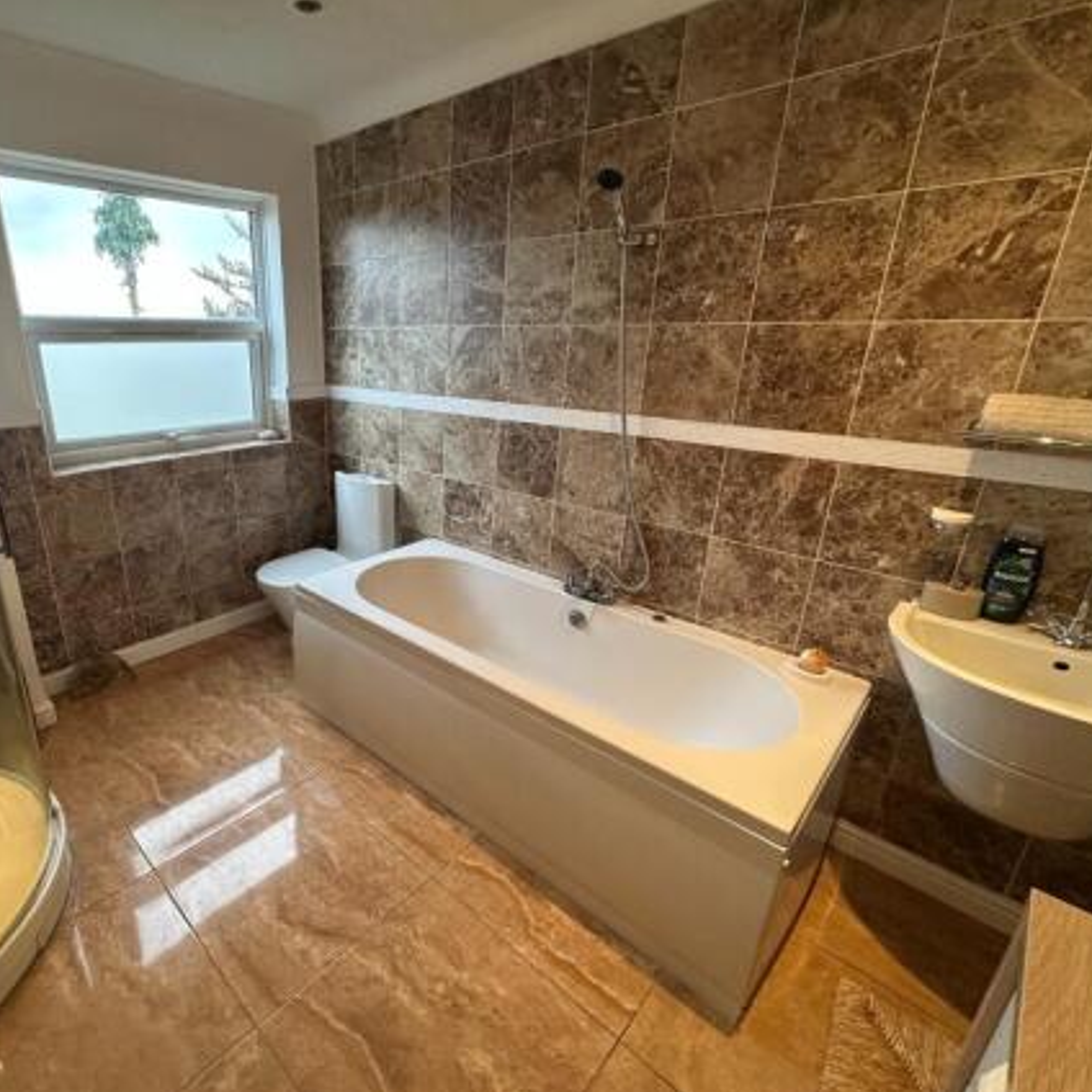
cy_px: 540
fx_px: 607
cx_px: 395
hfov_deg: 82.0
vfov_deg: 84.0
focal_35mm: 17
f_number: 2.2
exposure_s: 1/50
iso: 250
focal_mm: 2.22
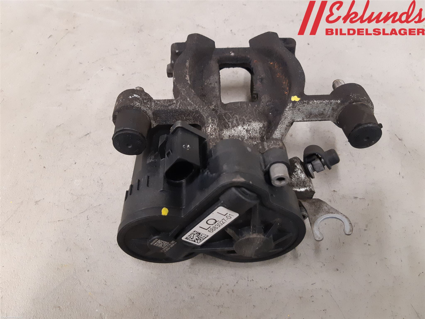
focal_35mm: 26
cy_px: 160
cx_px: 212
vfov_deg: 53.1
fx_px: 319
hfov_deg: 67.3
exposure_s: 1/50
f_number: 1.7
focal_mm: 3.93
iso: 250
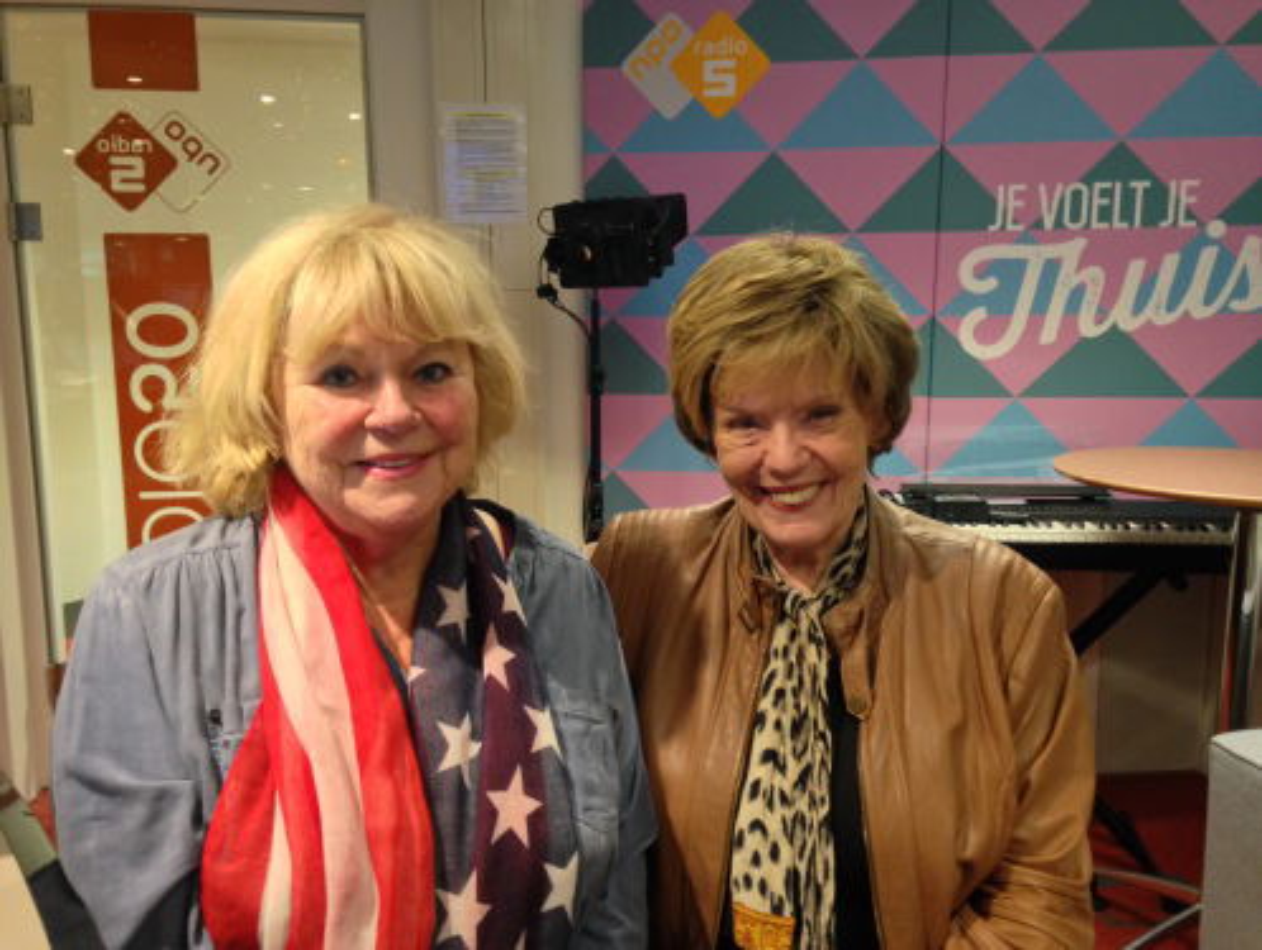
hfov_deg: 55.3
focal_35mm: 33
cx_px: 631
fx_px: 1205
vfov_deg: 43.0
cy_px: 475
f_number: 2.4
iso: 200
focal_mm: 4.12
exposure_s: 1/20
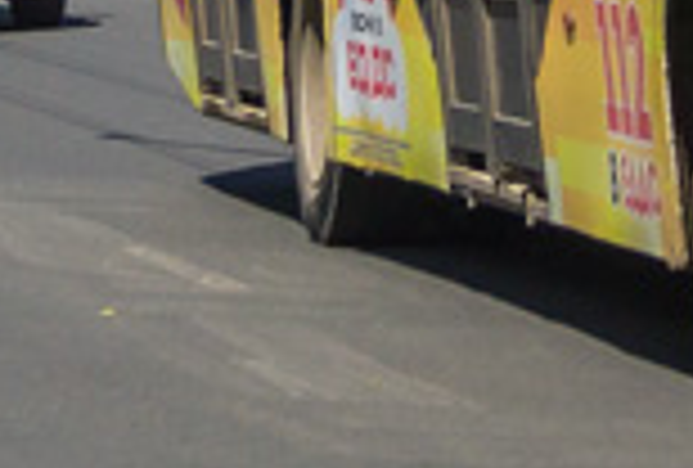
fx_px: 7808
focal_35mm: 404
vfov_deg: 3.4
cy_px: -954
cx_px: 1714
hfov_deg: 4.9
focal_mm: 35
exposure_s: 1/500
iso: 100
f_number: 9
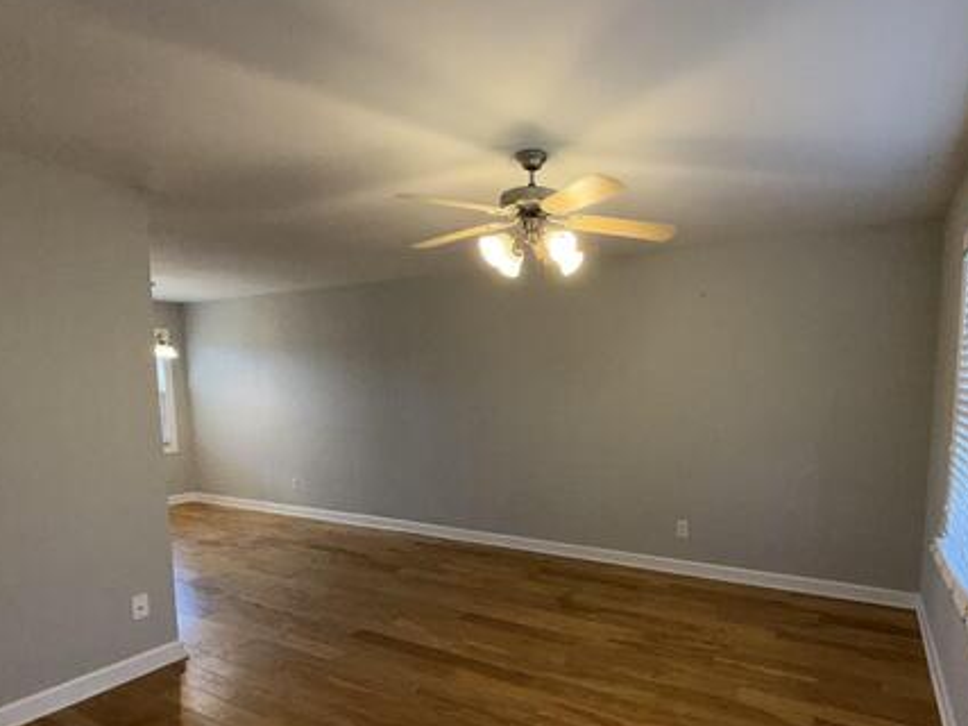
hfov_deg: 78.4
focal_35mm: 21
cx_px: 564
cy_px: 442
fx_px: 587
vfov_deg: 62.7
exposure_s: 1/120
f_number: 2.2
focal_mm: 2.22
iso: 125
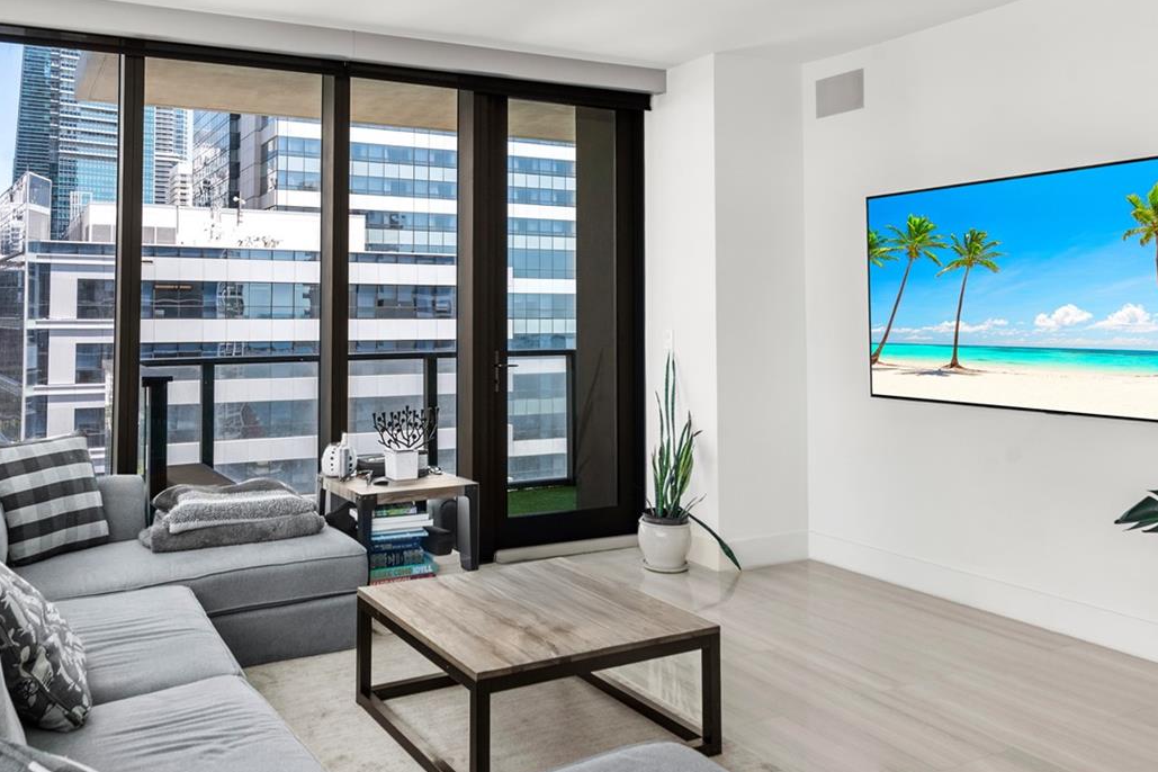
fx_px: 901
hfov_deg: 64.5
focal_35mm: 28
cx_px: 429
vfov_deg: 46.2
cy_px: 318
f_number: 8
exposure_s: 1/10
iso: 320
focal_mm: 18
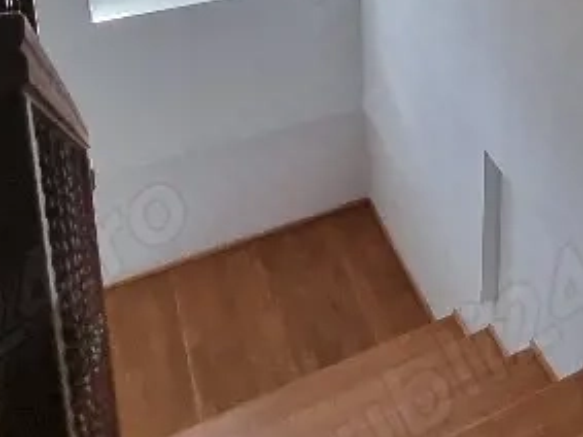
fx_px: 774
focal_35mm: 46
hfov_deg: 35.5
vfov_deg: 25.6
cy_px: -173
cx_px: 635
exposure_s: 1/50
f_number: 2.2
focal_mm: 2.2
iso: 125
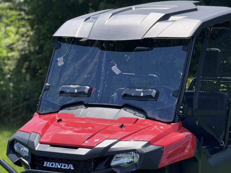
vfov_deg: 12.3
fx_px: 801
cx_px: 116
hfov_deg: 16.4
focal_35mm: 120
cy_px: 86
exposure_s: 1/891
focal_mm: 15.66
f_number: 2.8
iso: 64
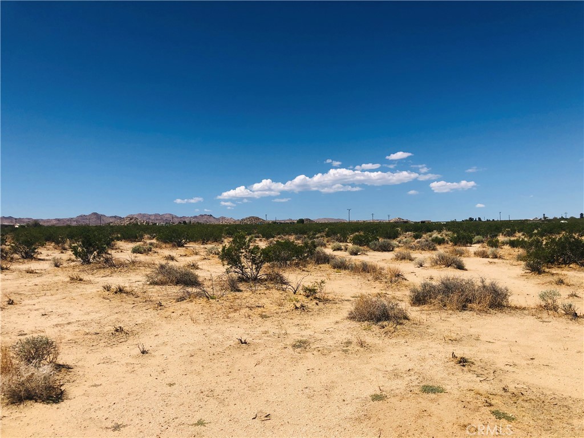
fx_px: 472
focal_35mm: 28
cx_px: 292
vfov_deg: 49.7
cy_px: 219
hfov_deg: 63.4
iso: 25
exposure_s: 1/3436
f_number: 1.8
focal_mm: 4
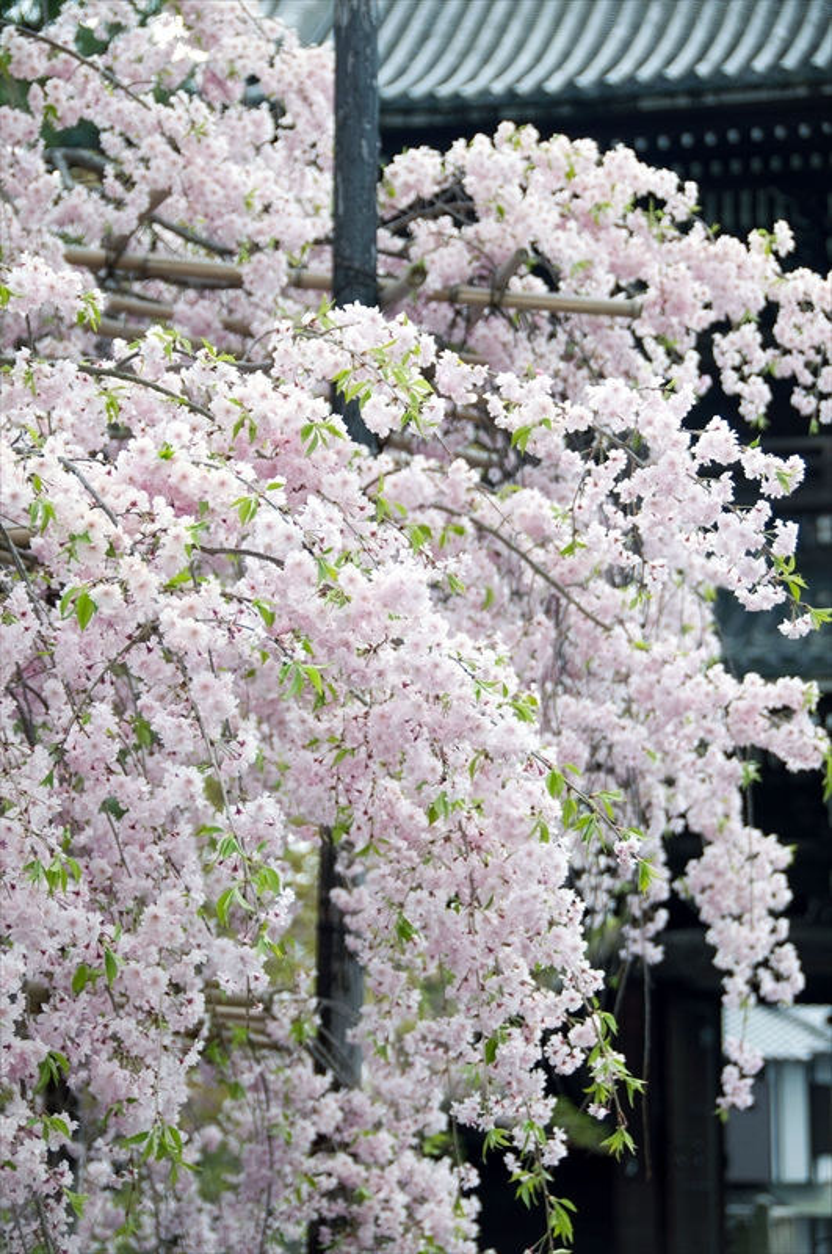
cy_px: 627
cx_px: 416
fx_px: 14082
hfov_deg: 3.4
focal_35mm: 405
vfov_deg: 5.1
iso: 200
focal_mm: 270
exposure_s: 1/500
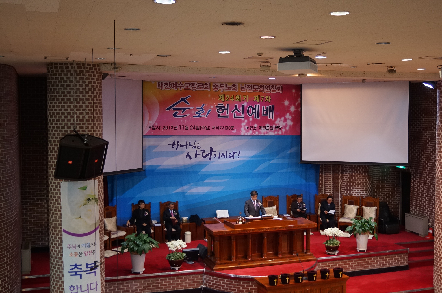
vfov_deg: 31.8
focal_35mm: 42
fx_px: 515
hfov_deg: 46.5
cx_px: 221
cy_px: 146
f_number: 4.5
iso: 1000
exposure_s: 1/60
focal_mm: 28
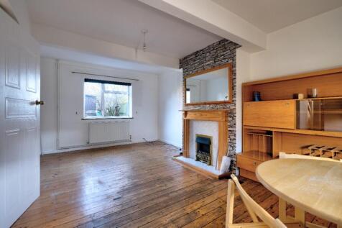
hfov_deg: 96.8
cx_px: 171
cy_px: 114
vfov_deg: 73.7
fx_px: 152
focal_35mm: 16
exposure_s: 1/15
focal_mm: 10.5
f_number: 4
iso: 250
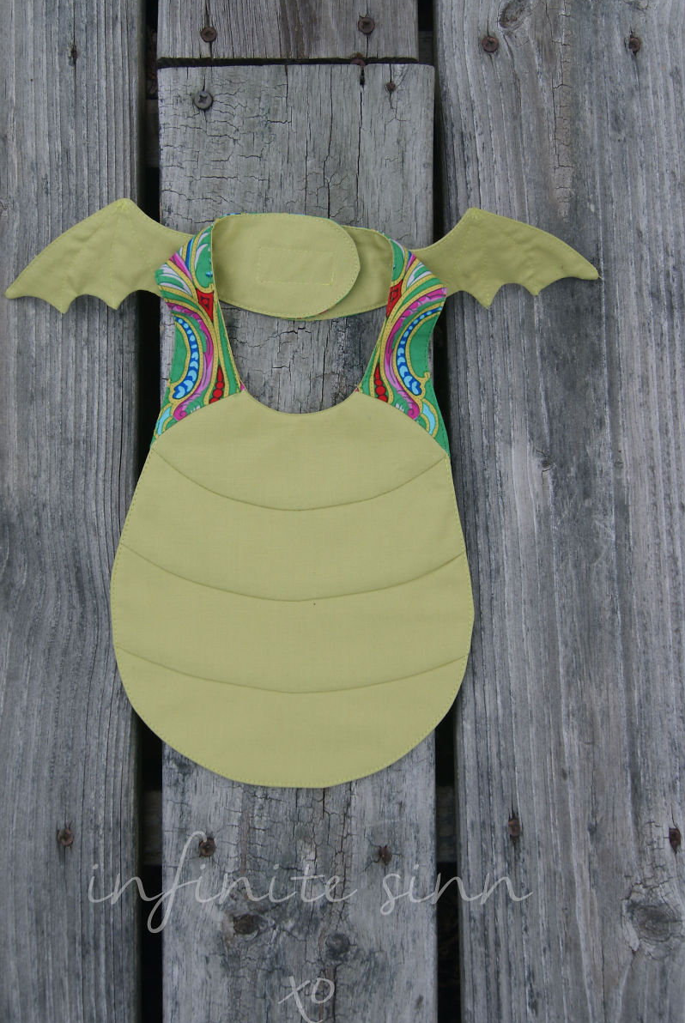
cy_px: 492
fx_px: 1224
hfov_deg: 31.3
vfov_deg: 45.4
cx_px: 309
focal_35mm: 43
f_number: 8
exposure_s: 1/80
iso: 100
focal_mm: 26
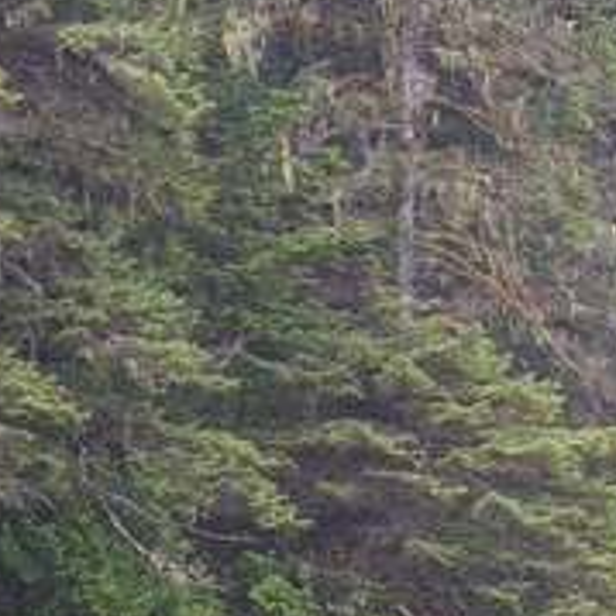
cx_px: 1597
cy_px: -513
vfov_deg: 1.0
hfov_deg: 1.0
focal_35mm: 1824
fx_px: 36723
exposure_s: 1/640
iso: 1400
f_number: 5.6
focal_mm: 300
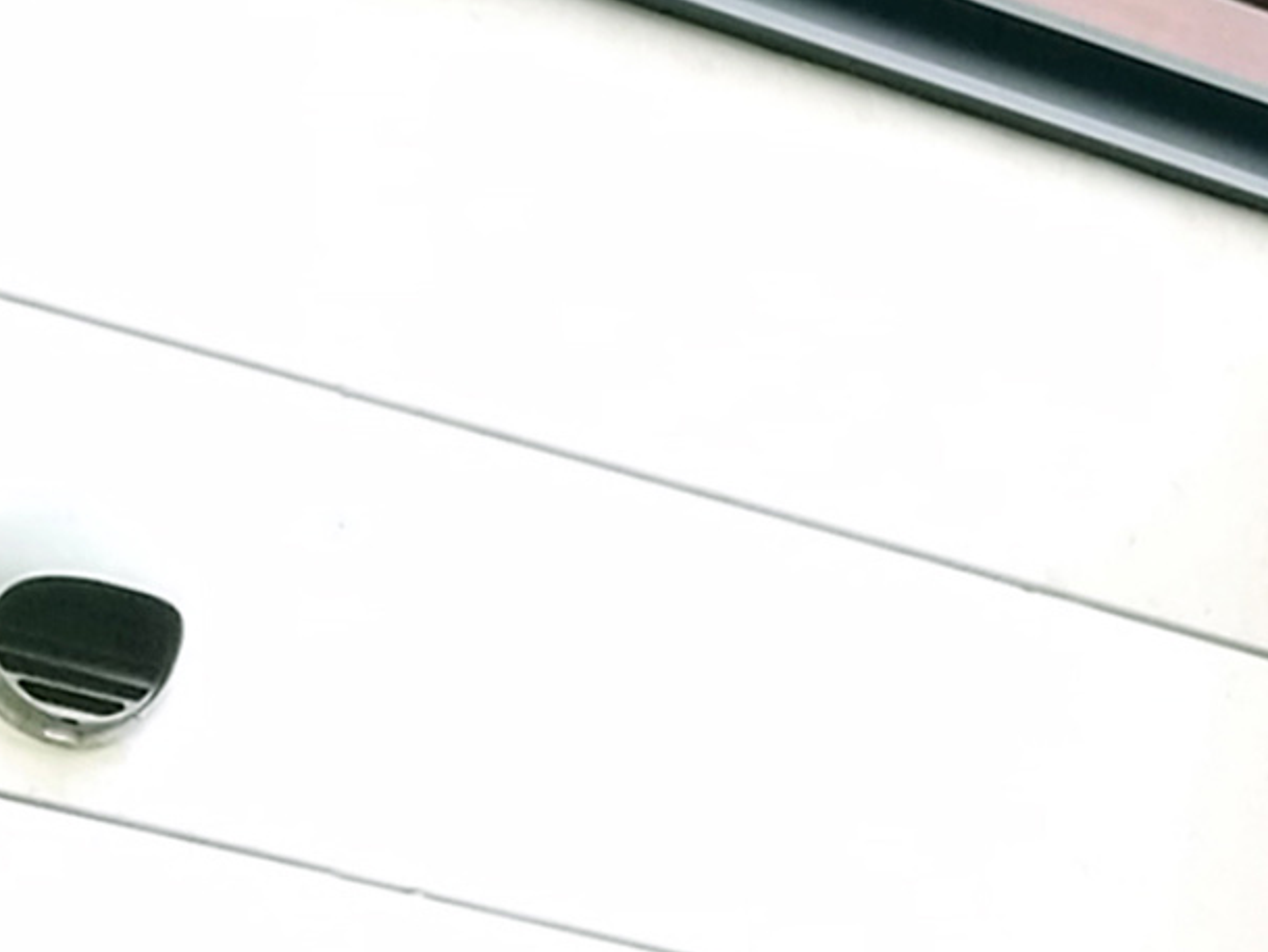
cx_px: 2101
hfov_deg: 10.7
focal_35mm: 176
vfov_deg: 7.9
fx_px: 6448
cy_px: 2231
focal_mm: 4.5
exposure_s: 1/203
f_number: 2.2
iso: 50
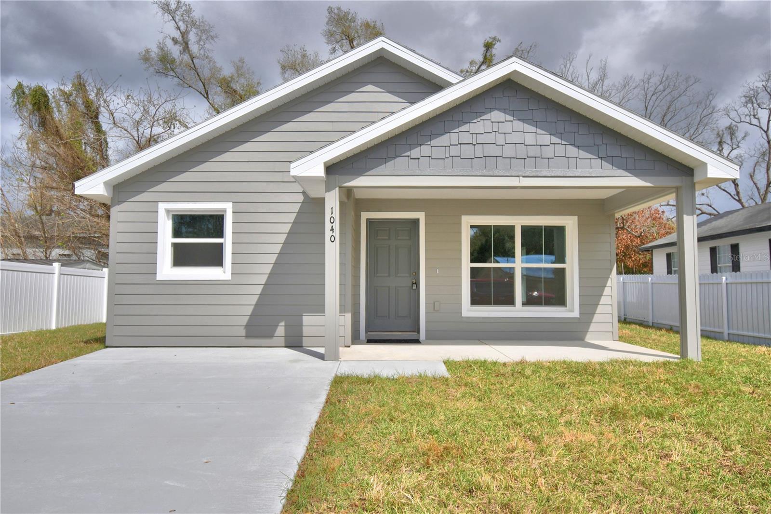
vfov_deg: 53.1
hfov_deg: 73.8
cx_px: 386
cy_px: 257
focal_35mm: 24
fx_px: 514
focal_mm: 16
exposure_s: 1/1600
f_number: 5.3
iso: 100
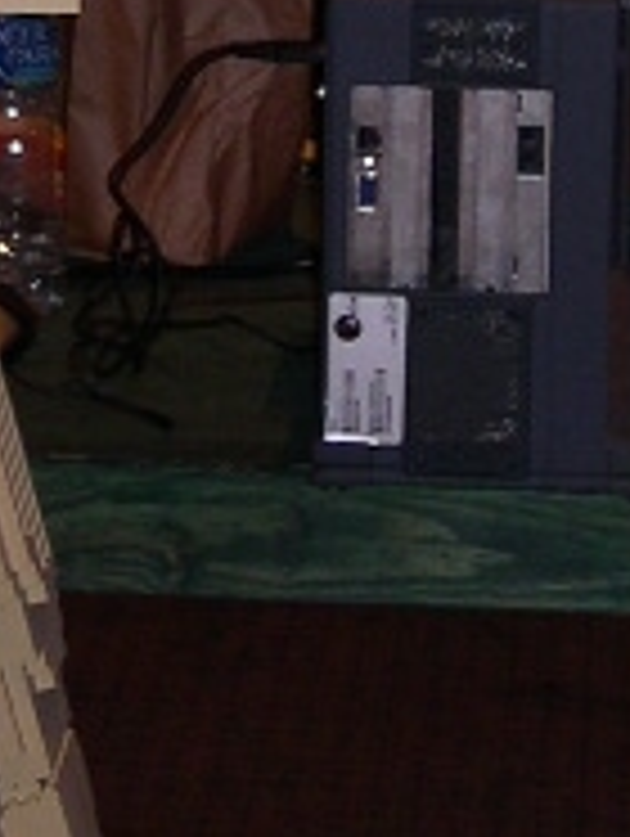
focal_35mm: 209
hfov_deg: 7.1
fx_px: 5060
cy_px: -90
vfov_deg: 9.4
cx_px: 104
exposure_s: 1/60
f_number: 2.8
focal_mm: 8
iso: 100
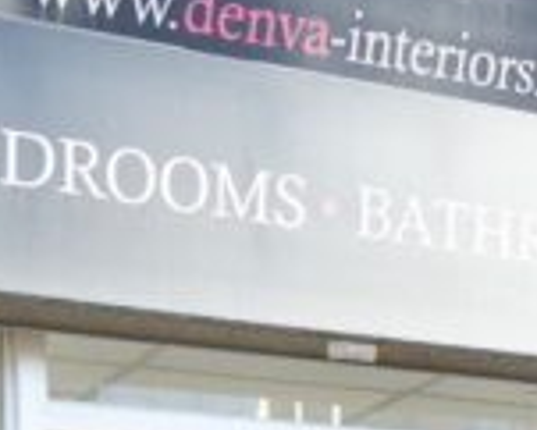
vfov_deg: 11.7
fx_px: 1893
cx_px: 231
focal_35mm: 119
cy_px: 858
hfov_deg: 16.1
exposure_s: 1/160
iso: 400
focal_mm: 16
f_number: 4
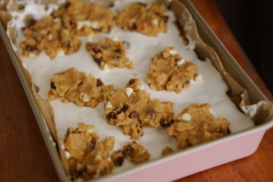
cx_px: 136
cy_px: 91
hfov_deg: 24.2
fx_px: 637
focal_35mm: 84
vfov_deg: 16.3
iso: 100
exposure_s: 1/50
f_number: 1.8
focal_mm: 56
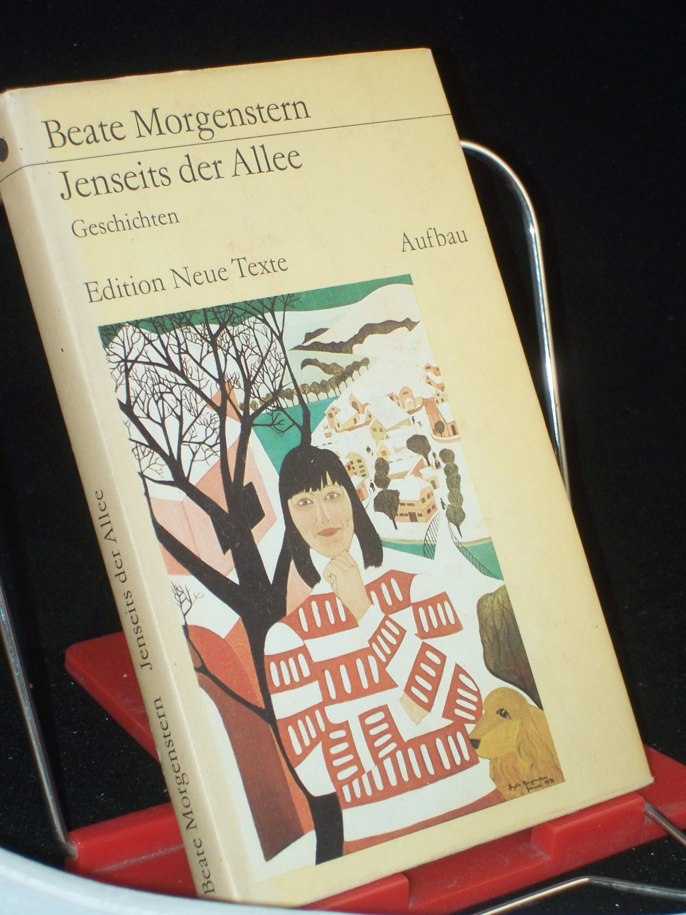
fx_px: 2695
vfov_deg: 19.3
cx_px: 343
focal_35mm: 102
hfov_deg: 14.5
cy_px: 458
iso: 80
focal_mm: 16.8
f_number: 4.6
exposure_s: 1/100
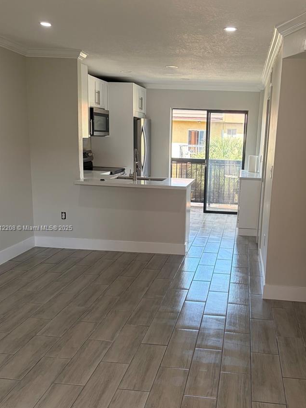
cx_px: 201
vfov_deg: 50.0
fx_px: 436
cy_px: 228
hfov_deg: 38.3
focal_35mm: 37
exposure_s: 1/201
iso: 64
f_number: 1.6
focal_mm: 5.96
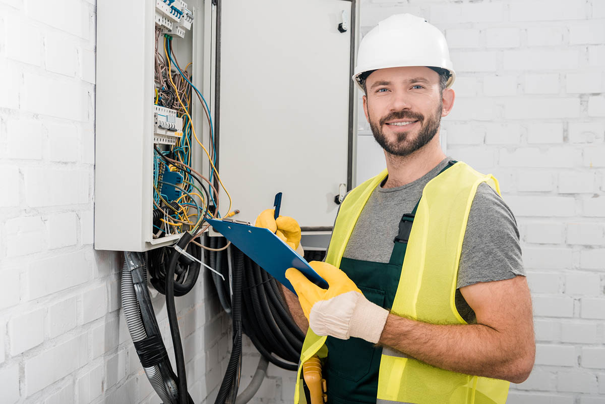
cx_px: 302
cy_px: 202
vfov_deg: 30.5
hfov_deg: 44.5
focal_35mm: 44
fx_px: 740
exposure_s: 1/200
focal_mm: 44
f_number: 5.6
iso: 100
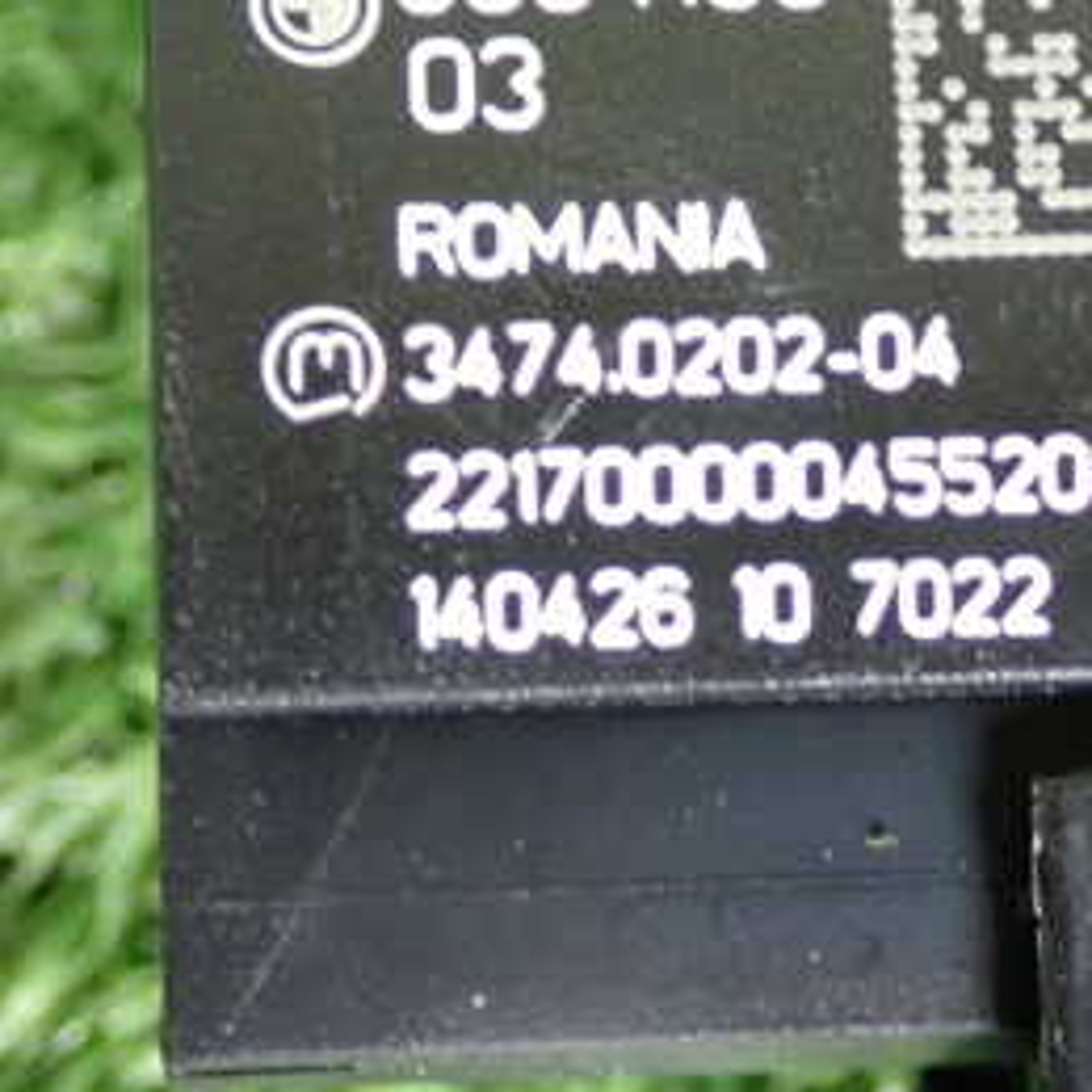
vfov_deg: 12.0
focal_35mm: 145
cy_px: 340
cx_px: 1050
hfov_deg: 11.9
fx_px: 5175
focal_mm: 12.73
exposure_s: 1/25
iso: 800
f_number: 3.9
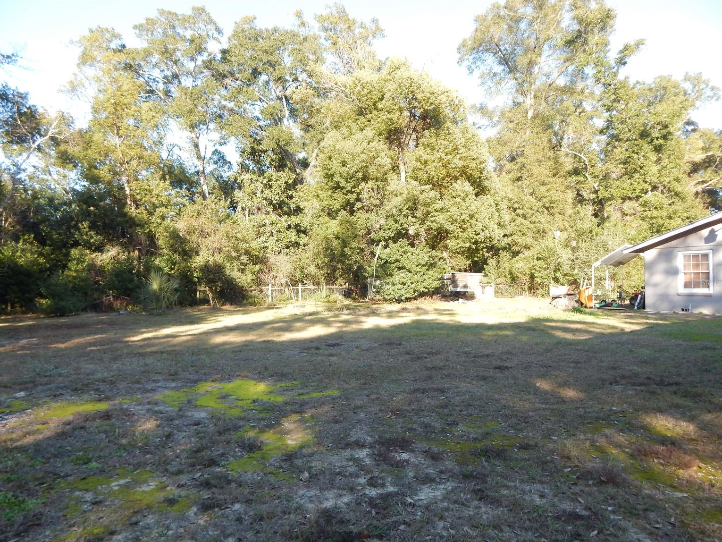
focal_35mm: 23
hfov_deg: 73.9
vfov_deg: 58.9
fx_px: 480
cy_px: 282
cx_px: 367
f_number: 3
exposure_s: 1/250
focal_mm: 4
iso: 125
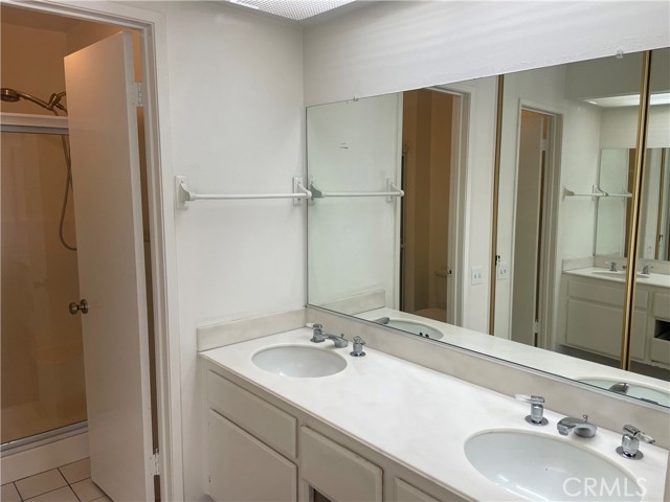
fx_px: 503
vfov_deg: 53.1
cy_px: 251
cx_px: 335
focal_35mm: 26
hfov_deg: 67.3
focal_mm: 4.2
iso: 64
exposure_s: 1/120
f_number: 1.6
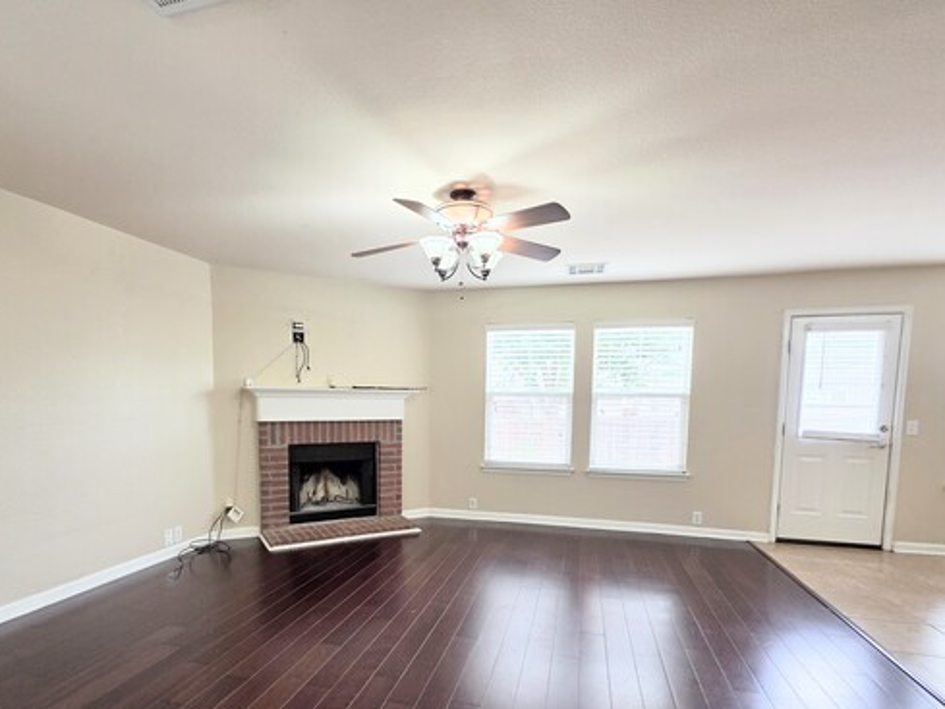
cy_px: 448
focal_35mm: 17
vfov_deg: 73.3
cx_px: 435
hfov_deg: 90.8
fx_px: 464
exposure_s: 1/120
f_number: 1.9
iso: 125
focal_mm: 2.2
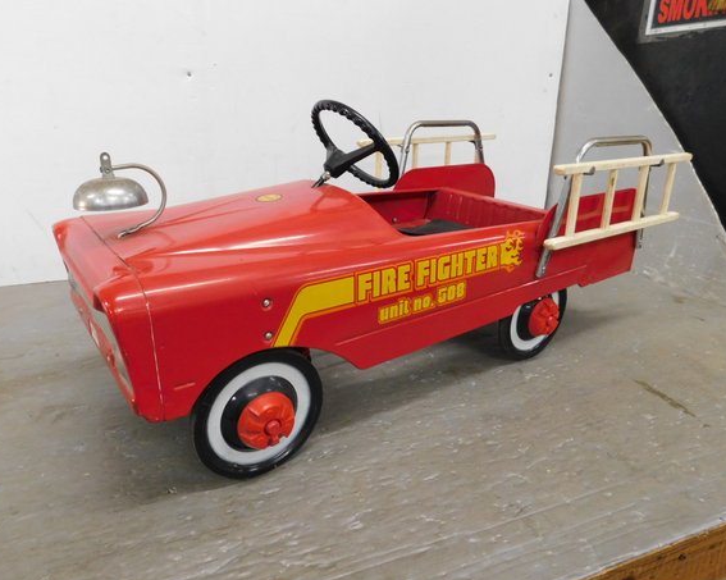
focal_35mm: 25
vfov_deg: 56.7
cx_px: 366
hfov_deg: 68.1
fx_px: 537
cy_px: 282
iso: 400
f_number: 3
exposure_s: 1/25
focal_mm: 4
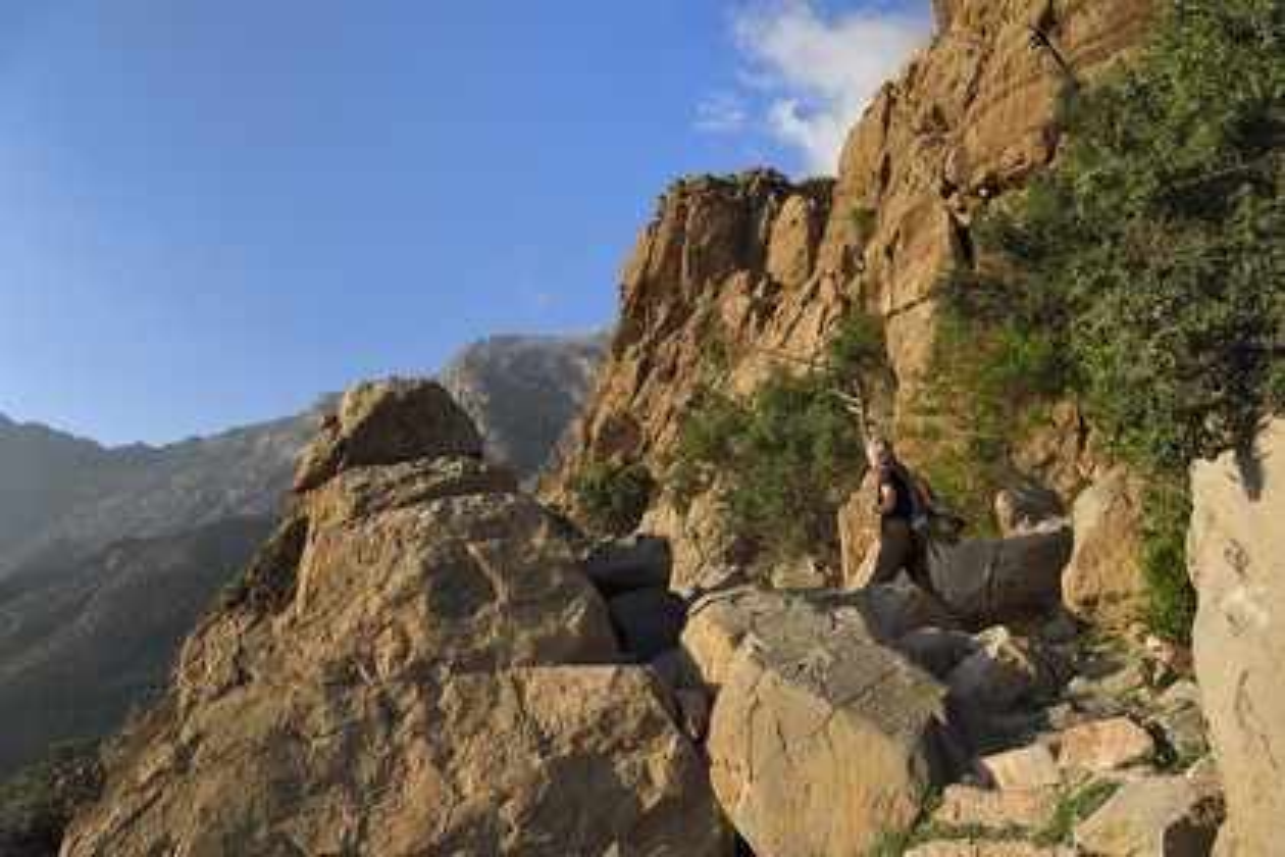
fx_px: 857
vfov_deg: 53.1
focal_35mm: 24
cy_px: 428
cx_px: 642
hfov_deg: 73.7
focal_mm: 24
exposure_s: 1/500
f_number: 9
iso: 200
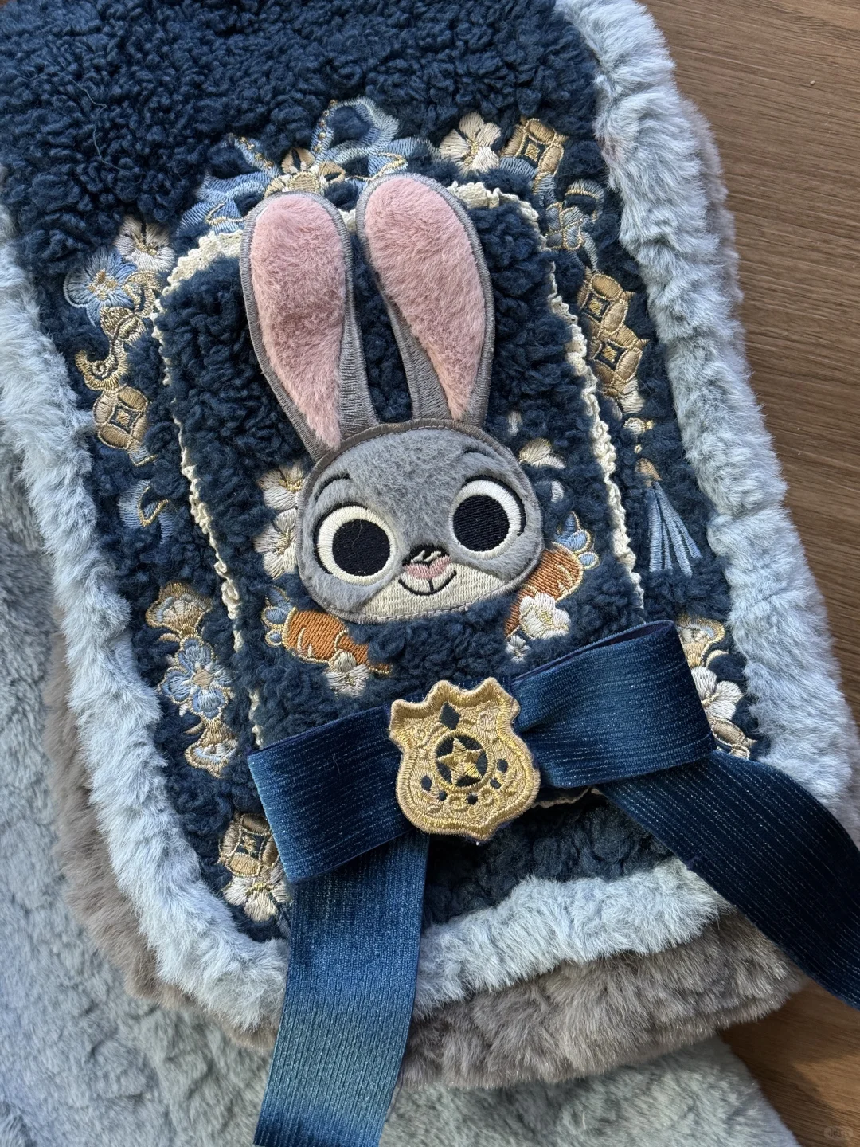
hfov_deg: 30.3
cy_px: 574
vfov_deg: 39.7
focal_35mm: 48
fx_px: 1590
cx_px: 430
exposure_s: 1/83
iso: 160
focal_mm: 6.76
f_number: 1.78
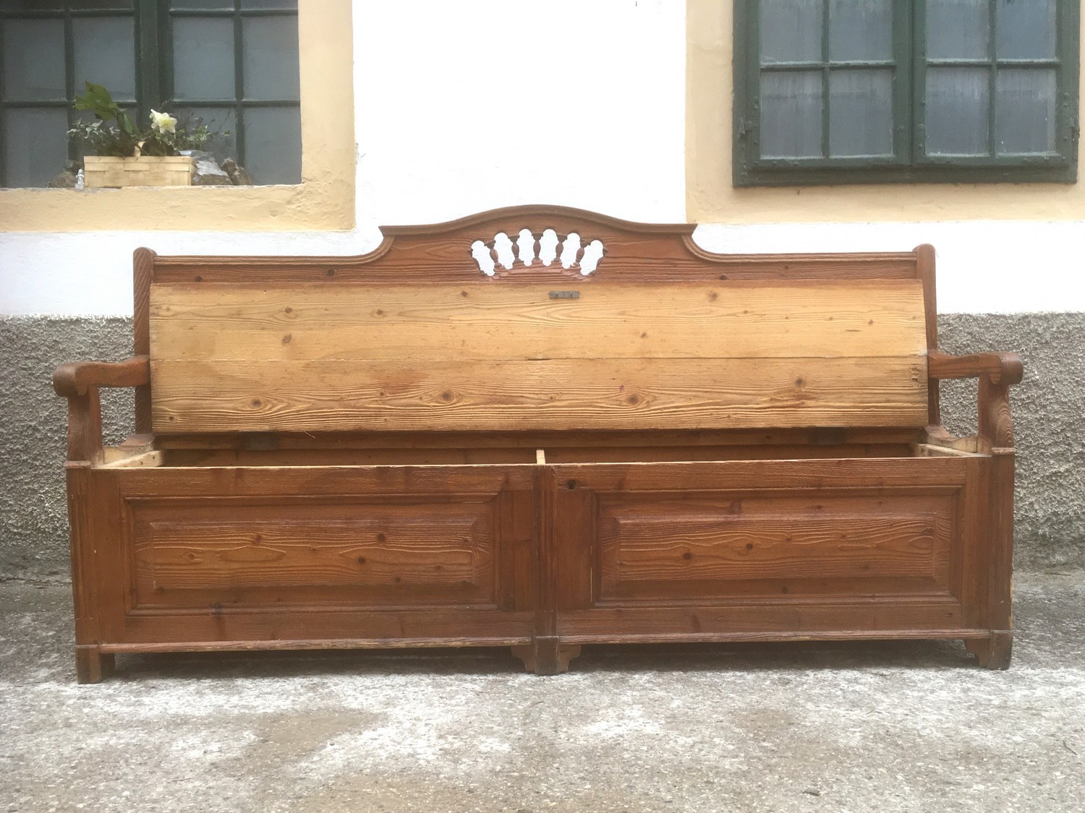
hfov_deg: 61.7
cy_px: 406
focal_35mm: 29
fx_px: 909
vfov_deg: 48.2
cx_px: 542
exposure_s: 1/100
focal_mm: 4.15
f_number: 2.2
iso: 32
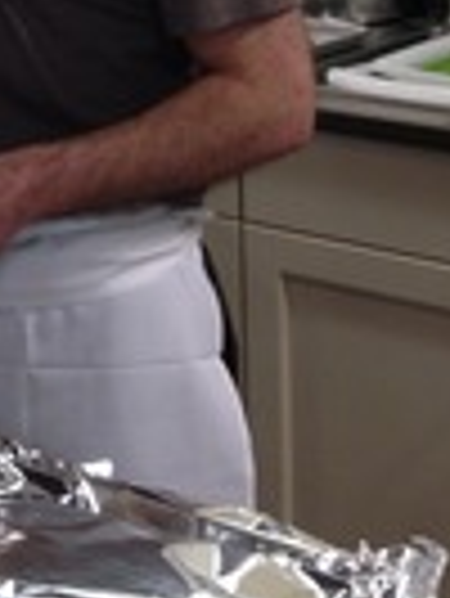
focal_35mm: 126
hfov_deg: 11.5
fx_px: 2180
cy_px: -198
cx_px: -135
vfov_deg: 14.9
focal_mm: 4.28
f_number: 2.4
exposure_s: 1/30
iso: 64
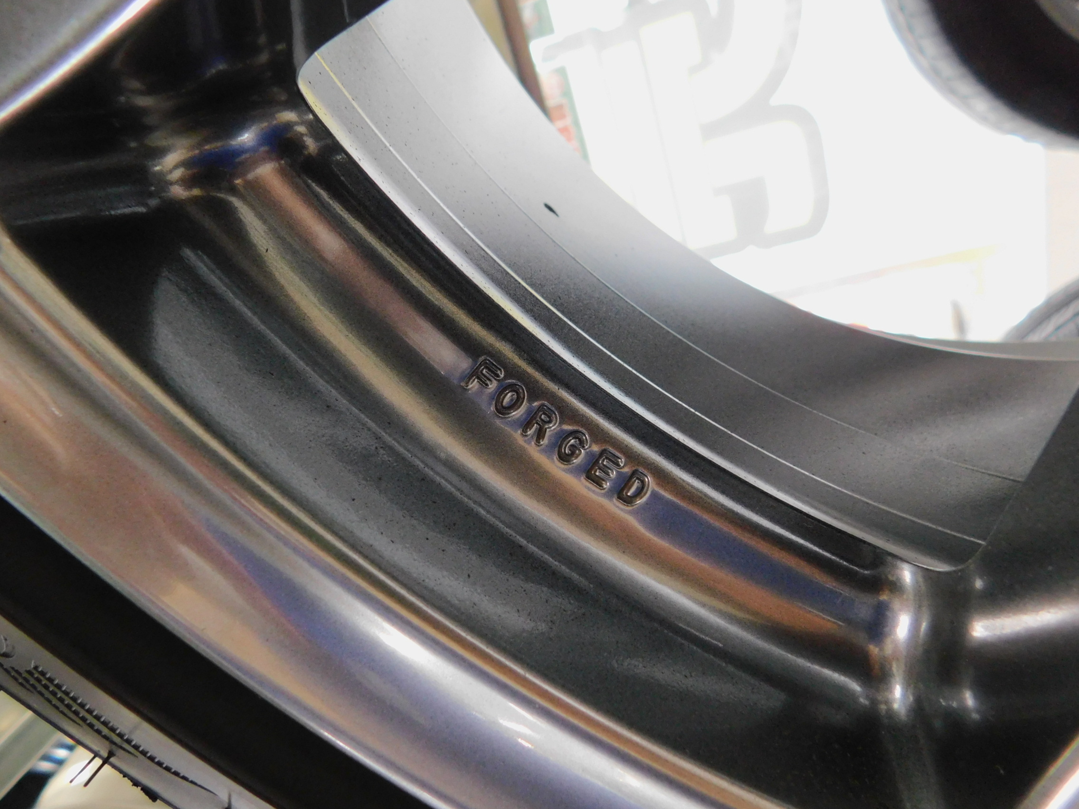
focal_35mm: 23
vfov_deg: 58.9
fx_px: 717
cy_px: 404
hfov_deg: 73.9
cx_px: 540
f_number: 3
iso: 400
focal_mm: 4
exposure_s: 1/25
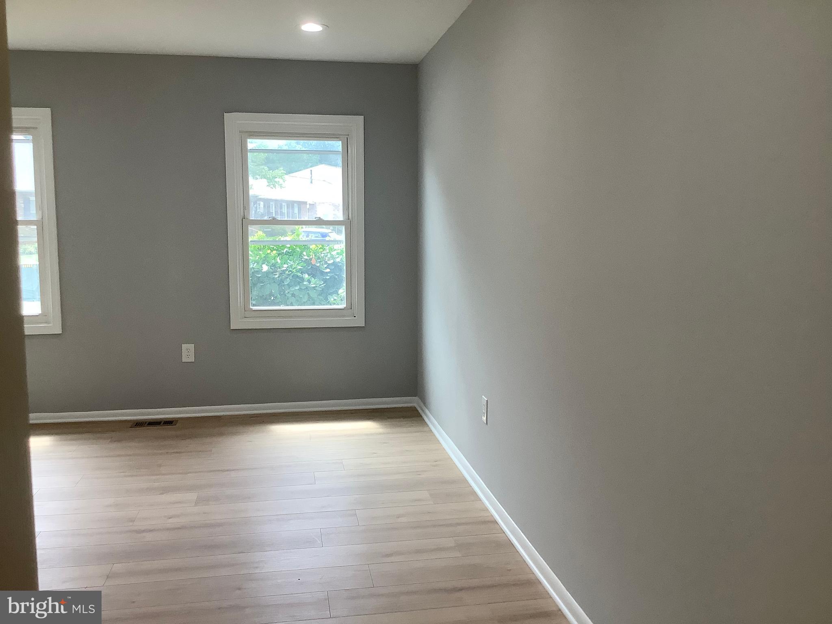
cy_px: 312
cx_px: 416
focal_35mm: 31
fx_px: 745
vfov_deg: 45.4
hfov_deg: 58.4
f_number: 2.4
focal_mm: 3.3
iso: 80
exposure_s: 1/120
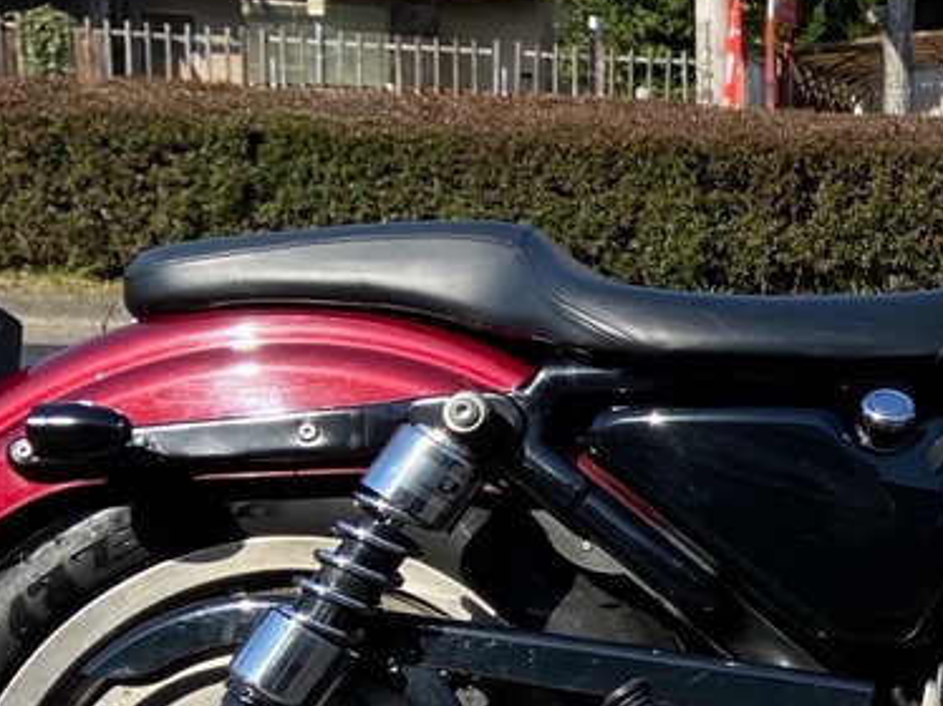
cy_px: 527
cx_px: 1238
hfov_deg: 20.1
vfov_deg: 16.5
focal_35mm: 89
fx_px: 2423
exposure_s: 1/1631
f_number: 1.8
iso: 32
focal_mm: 4.25
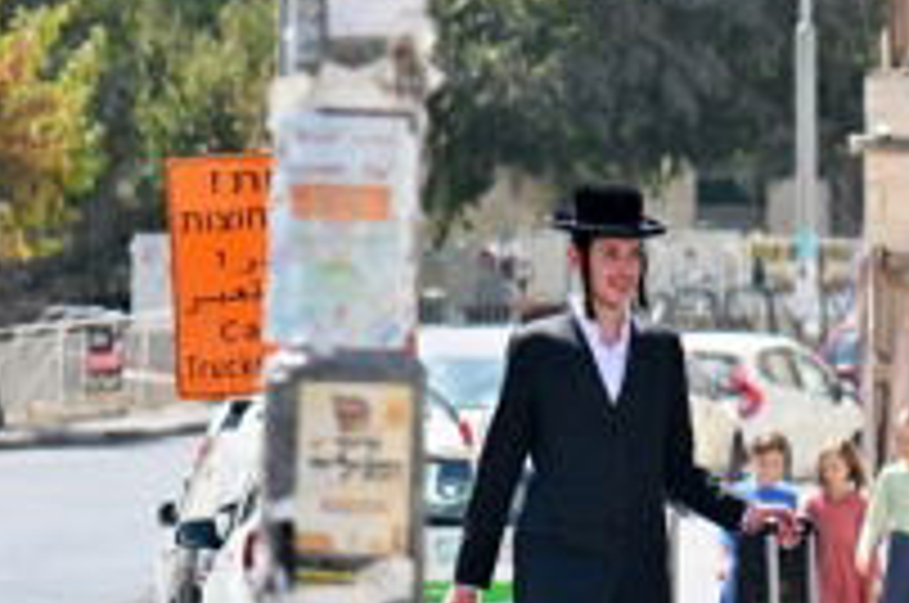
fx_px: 10084
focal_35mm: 400
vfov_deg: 3.4
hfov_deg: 5.1
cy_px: 531
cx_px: 999
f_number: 4
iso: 64
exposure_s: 1/1000
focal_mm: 120
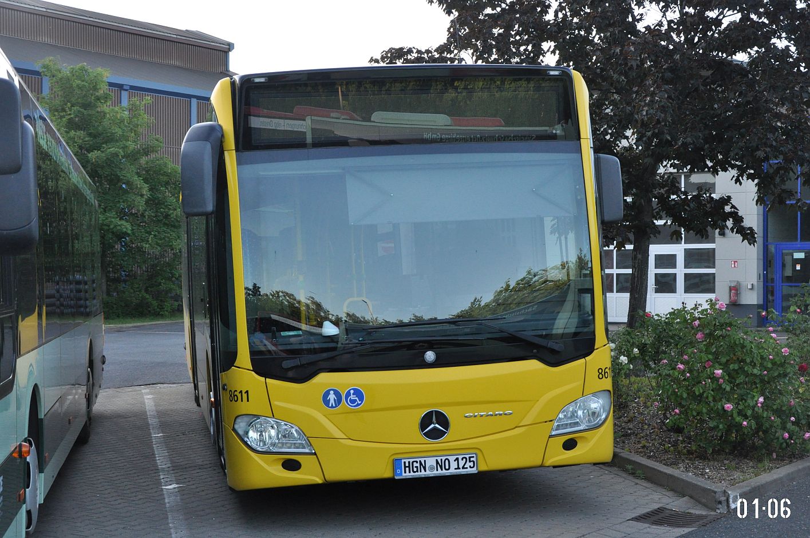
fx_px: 1348
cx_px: 405
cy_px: 269
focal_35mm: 60
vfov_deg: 22.6
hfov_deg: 33.4
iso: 1000
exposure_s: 1/500
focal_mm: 40
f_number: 4.5
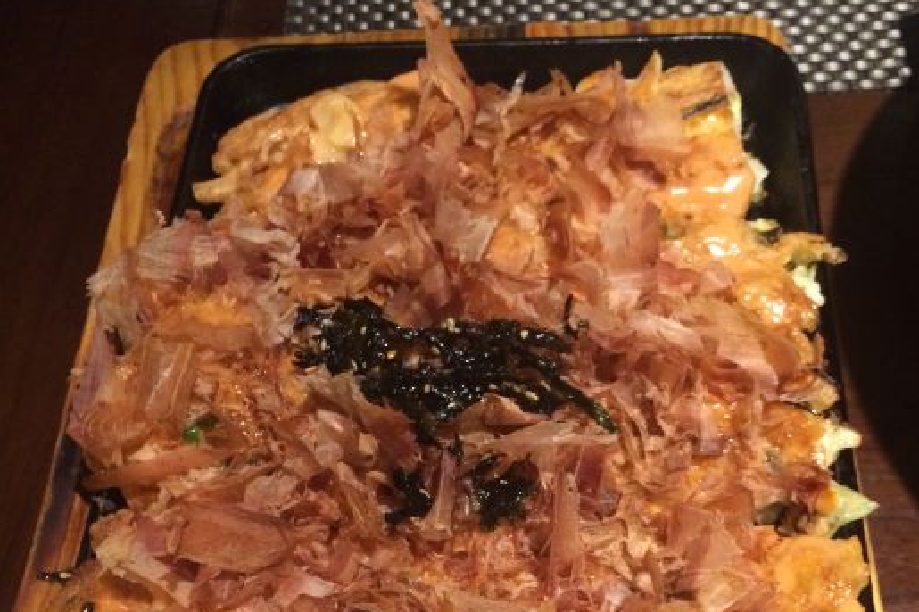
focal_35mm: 41
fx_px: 1046
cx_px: 463
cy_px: 462
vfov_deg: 32.0
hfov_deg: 47.4
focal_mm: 4.15
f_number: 2.2
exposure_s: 1/20
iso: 250
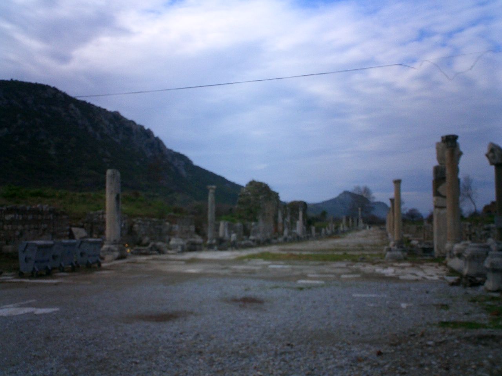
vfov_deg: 38.7
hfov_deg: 50.1
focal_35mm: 37
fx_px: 537
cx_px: 251
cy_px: 188
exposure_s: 1/1250
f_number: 3.5
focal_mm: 5.6
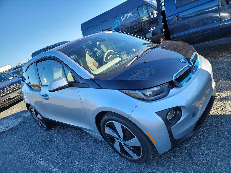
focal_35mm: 24
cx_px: 116
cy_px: 86
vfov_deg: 56.8
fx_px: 160
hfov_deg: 71.6
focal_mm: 6.7
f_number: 1.8
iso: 50
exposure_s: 1/285
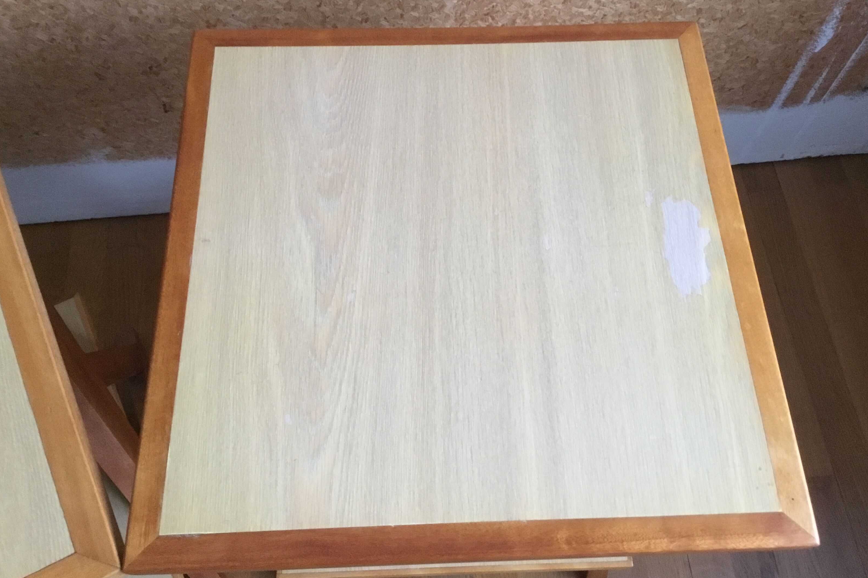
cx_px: 438
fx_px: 796
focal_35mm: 33
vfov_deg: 39.9
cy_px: 256
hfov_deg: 57.2
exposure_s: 1/17
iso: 200
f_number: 2.4
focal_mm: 3.3
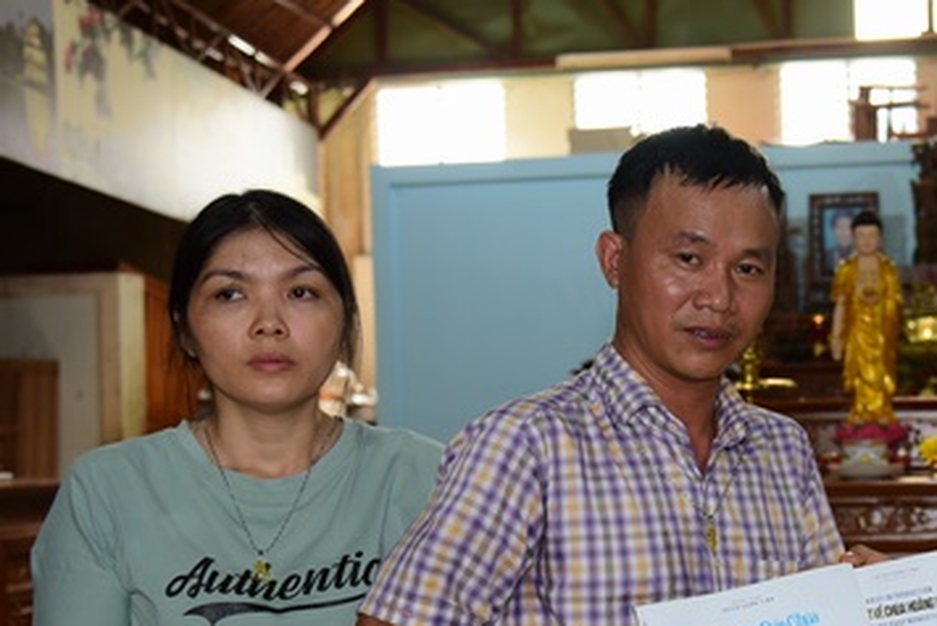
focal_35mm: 73
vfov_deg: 18.6
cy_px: 450
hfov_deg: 27.0
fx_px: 1902
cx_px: 787
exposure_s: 1/60
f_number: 4
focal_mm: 40
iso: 320
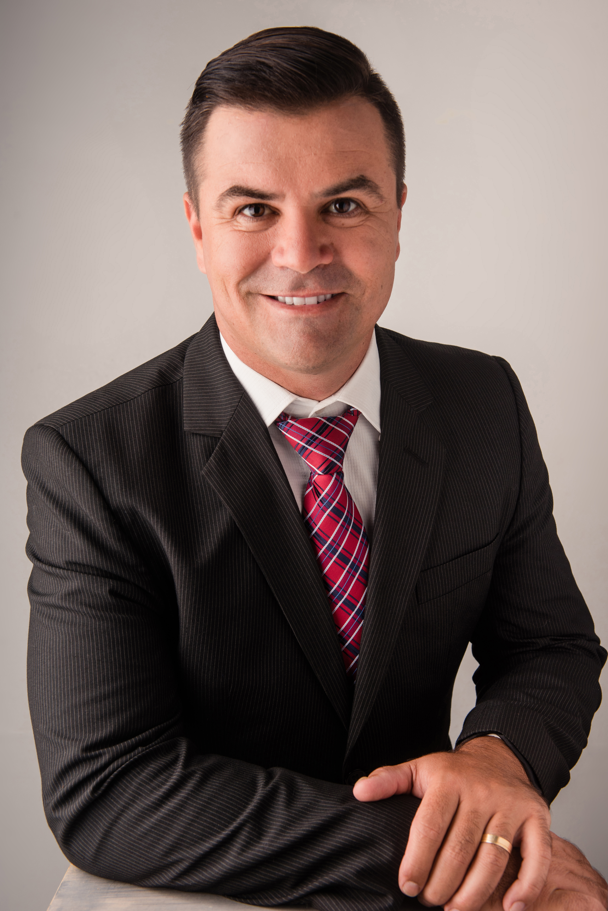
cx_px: 304
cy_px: 456
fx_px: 1215
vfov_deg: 41.1
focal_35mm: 48
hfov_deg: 28.1
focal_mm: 48
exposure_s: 1/80
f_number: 8
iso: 125
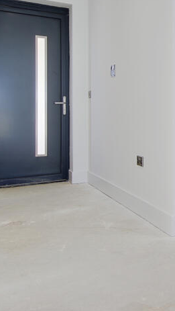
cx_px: 266
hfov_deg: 22.2
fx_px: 362
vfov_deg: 45.9
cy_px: 112
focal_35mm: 44
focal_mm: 13
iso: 100
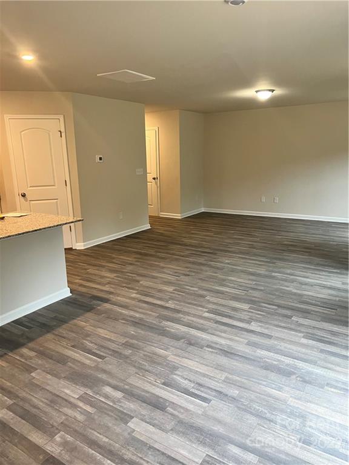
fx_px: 350
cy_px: 232
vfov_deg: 67.3
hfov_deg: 53.1
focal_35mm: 26
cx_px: 174
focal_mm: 5.7
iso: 125
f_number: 1.5
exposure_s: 1/60
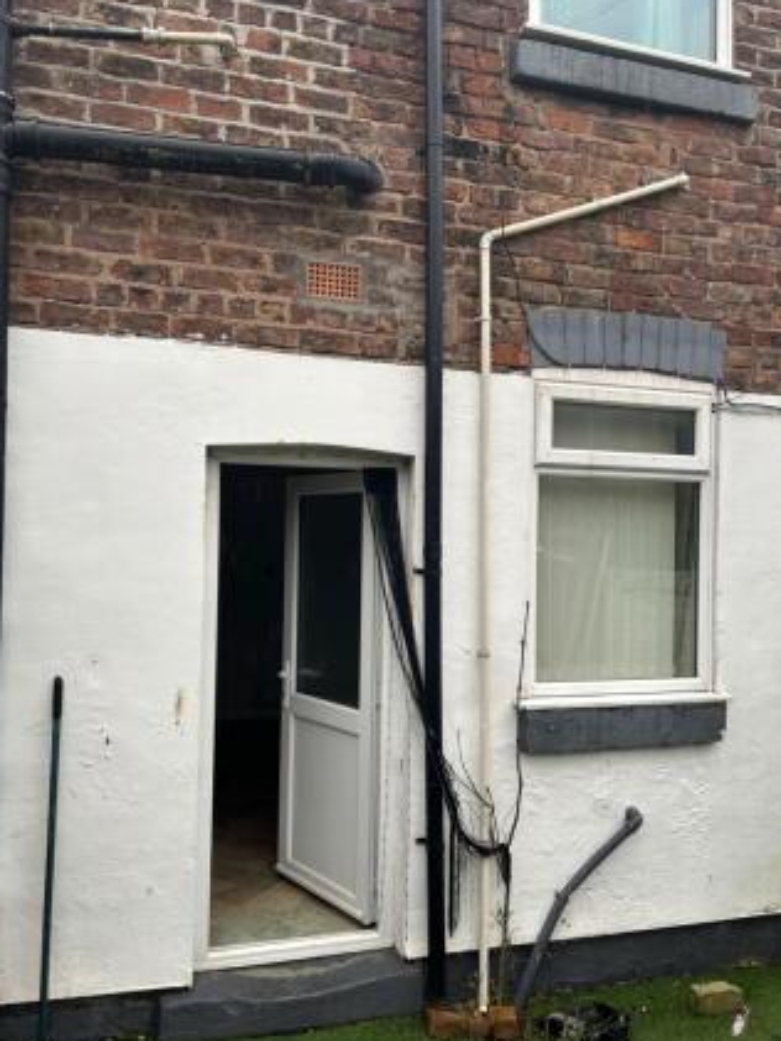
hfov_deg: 51.4
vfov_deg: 65.3
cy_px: 528
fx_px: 812
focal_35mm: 27
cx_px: 386
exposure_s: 1/197
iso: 40
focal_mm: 5.7
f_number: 1.5
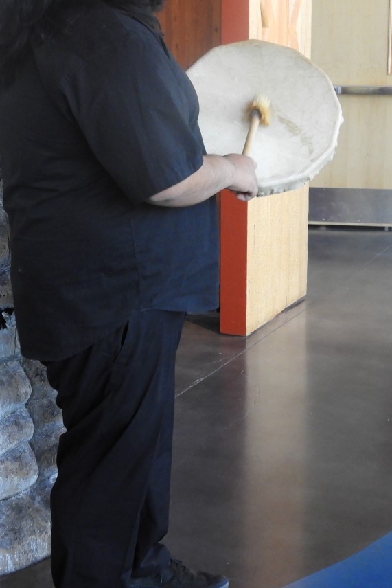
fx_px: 1143
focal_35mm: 70
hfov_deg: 19.5
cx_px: 187
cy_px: 234
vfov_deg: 28.8
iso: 400
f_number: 3.8
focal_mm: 7.2
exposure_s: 1/30
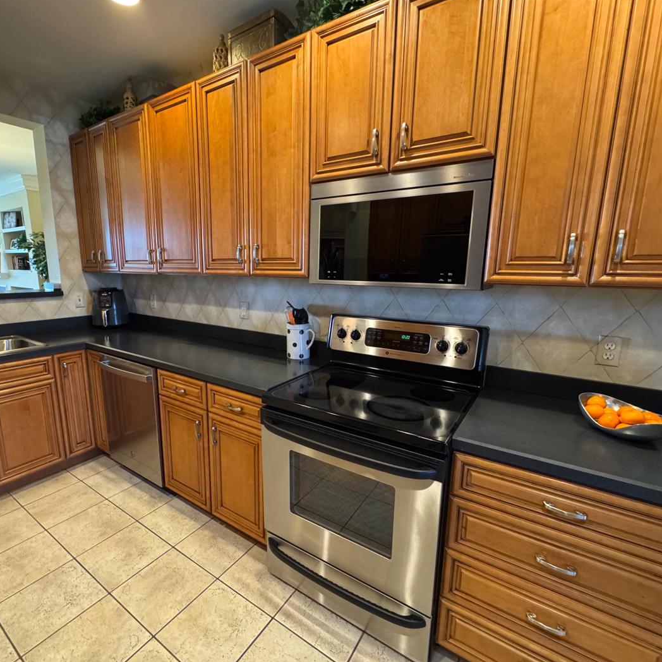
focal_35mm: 17
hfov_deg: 83.7
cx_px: 299
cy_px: 337
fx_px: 368
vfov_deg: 84.0
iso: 1000
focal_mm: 2.22
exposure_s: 1/60
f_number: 2.2
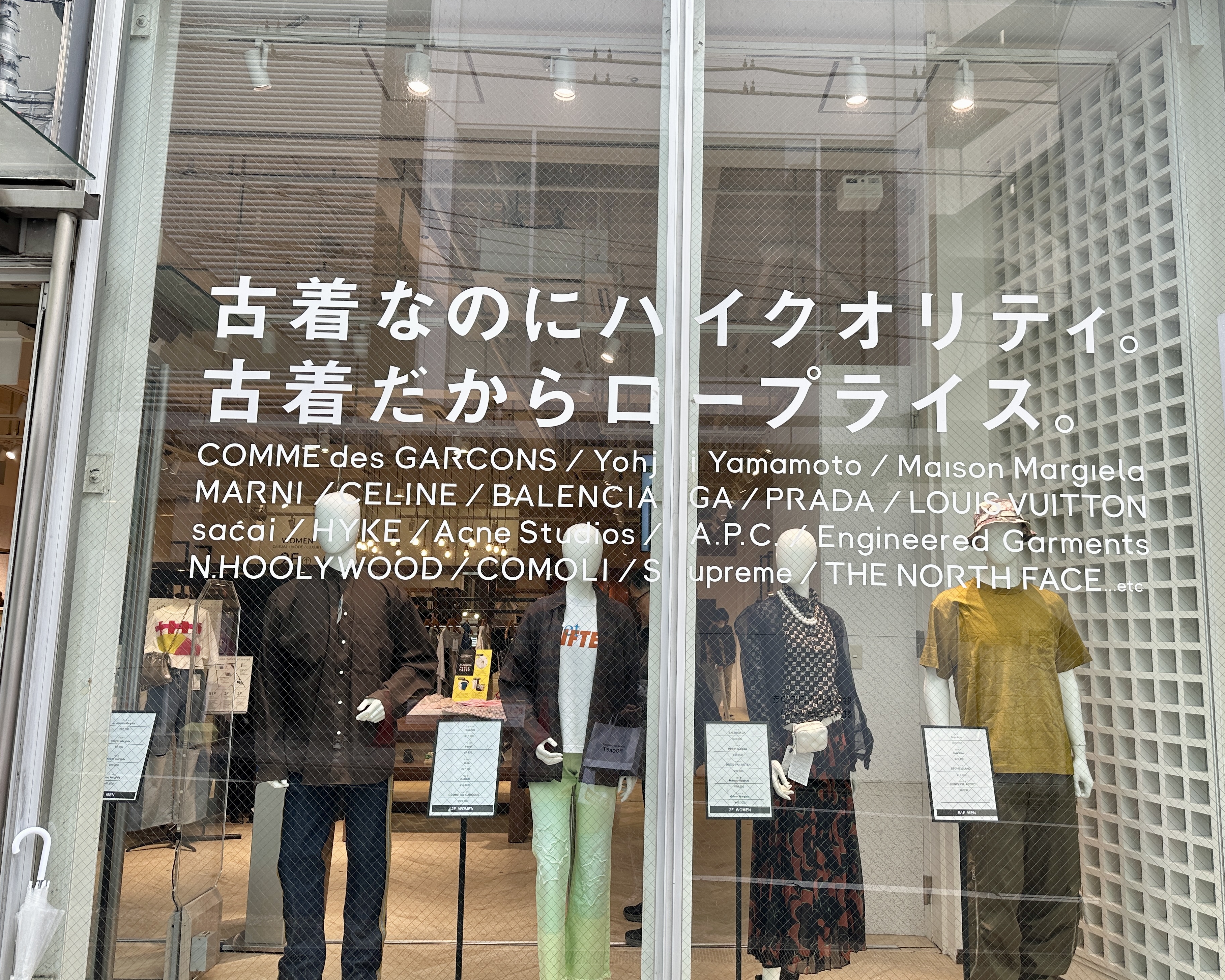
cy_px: 490
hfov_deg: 65.9
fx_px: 943
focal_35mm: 26
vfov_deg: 54.9
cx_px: 662
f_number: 1.78
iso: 64
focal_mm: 6.86
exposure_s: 1/202
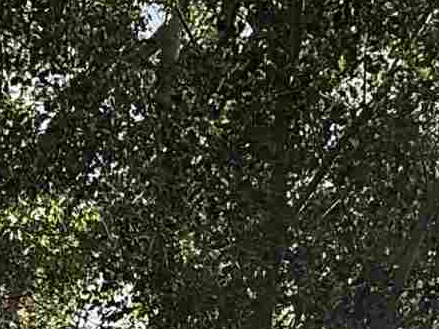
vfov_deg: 12.5
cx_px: 275
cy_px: 743
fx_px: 1242
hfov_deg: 20.0
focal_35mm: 98
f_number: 2.2
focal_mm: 2.22
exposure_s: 1/1001
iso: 64
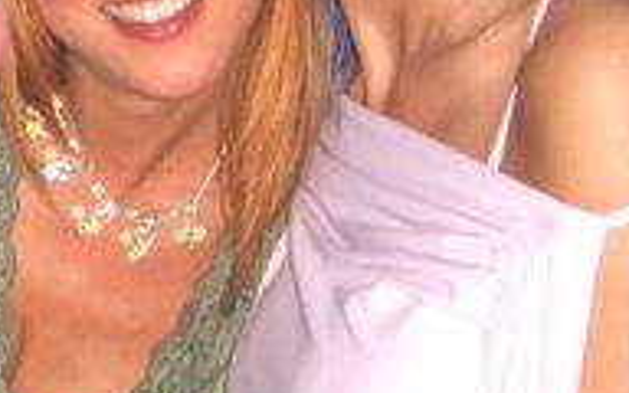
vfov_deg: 8.6
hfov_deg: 13.5
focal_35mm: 152
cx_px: -62
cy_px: 75
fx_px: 2606
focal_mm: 9.5
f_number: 3.1
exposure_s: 1/60
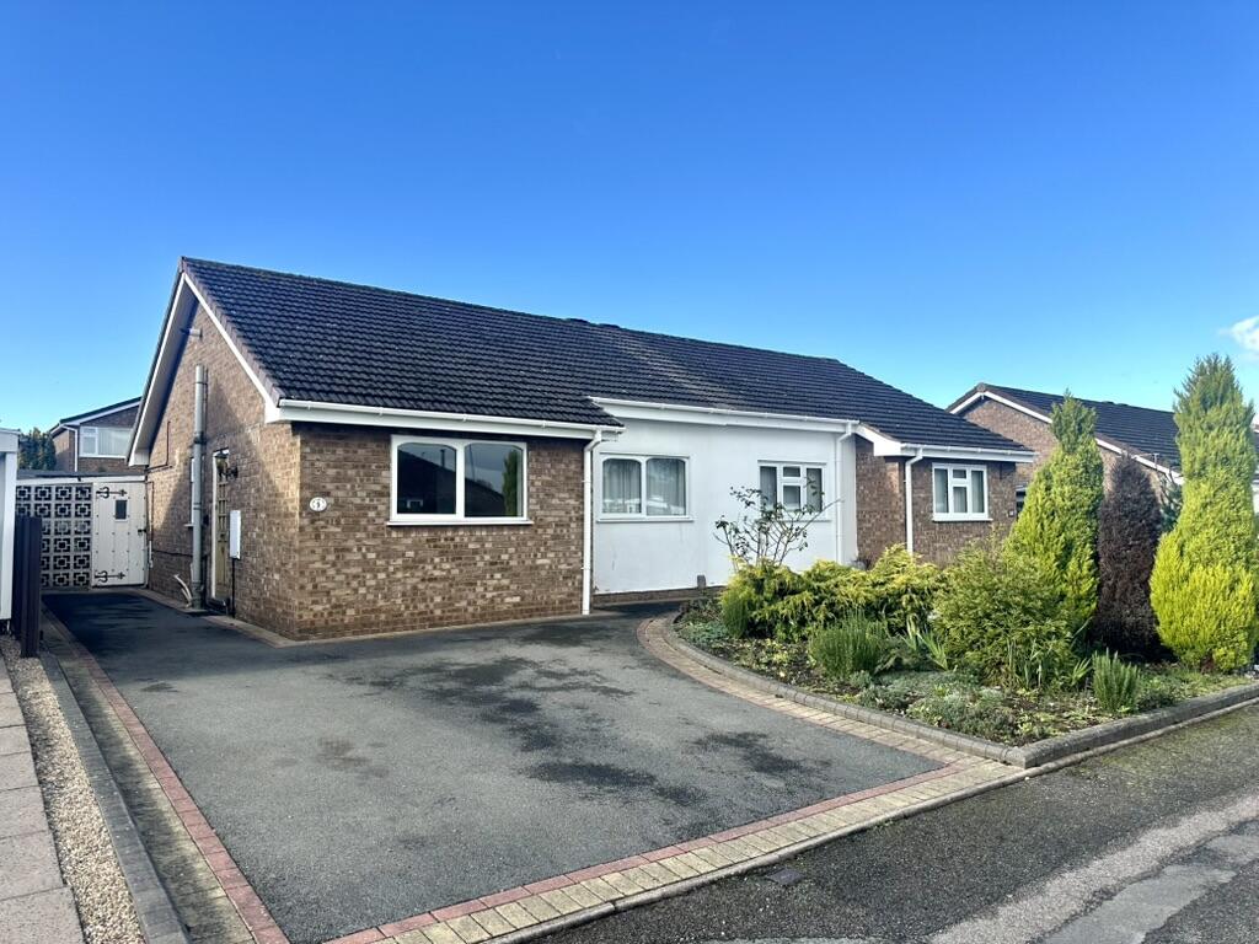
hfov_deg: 71.6
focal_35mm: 24
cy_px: 472
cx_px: 630
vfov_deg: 56.8
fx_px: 873
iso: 80
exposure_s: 1/2525
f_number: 1.78
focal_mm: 6.86
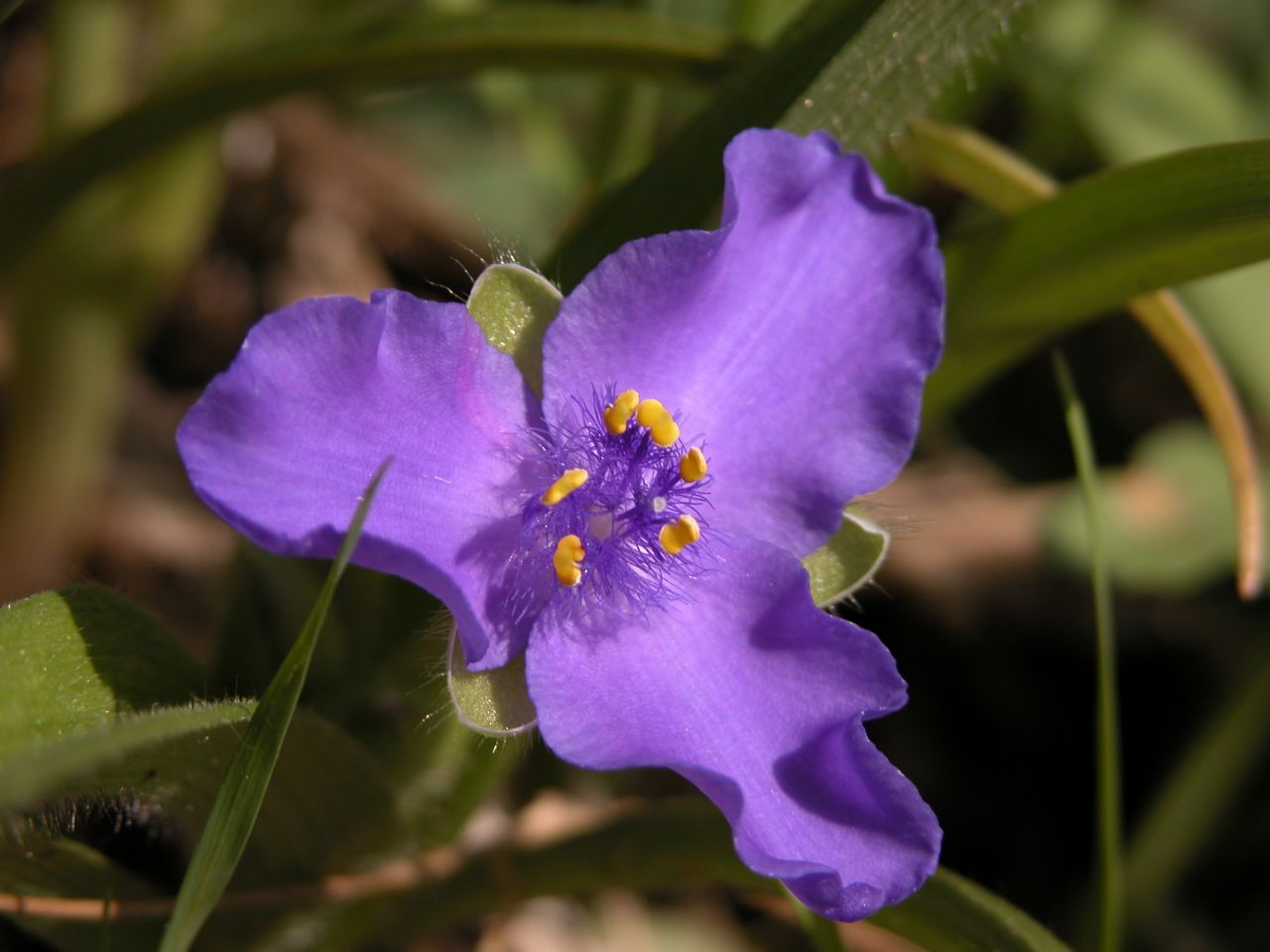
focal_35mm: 161
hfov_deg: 12.3
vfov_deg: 9.2
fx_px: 5907
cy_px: 476
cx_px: 635
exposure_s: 1/1029
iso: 100
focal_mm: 41.1
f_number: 3.9
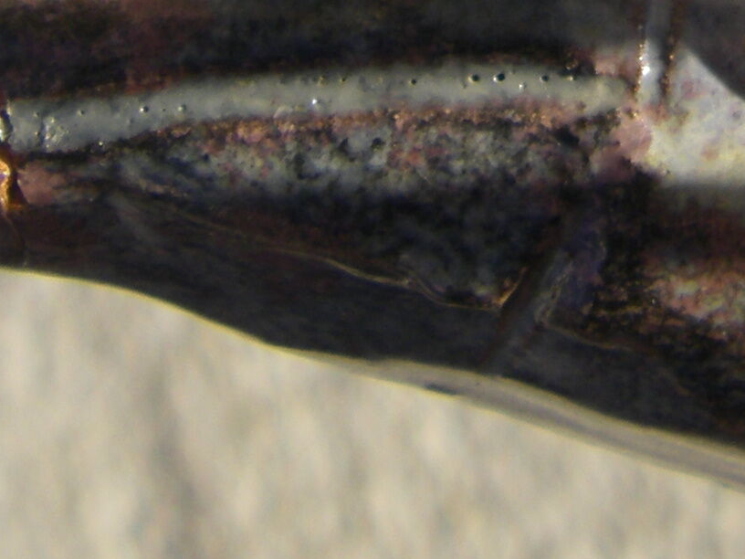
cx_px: 694
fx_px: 3271
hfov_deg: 12.9
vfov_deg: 9.5
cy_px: -300
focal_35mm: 152
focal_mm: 6.3
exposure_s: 1/250
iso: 64
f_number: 3.5
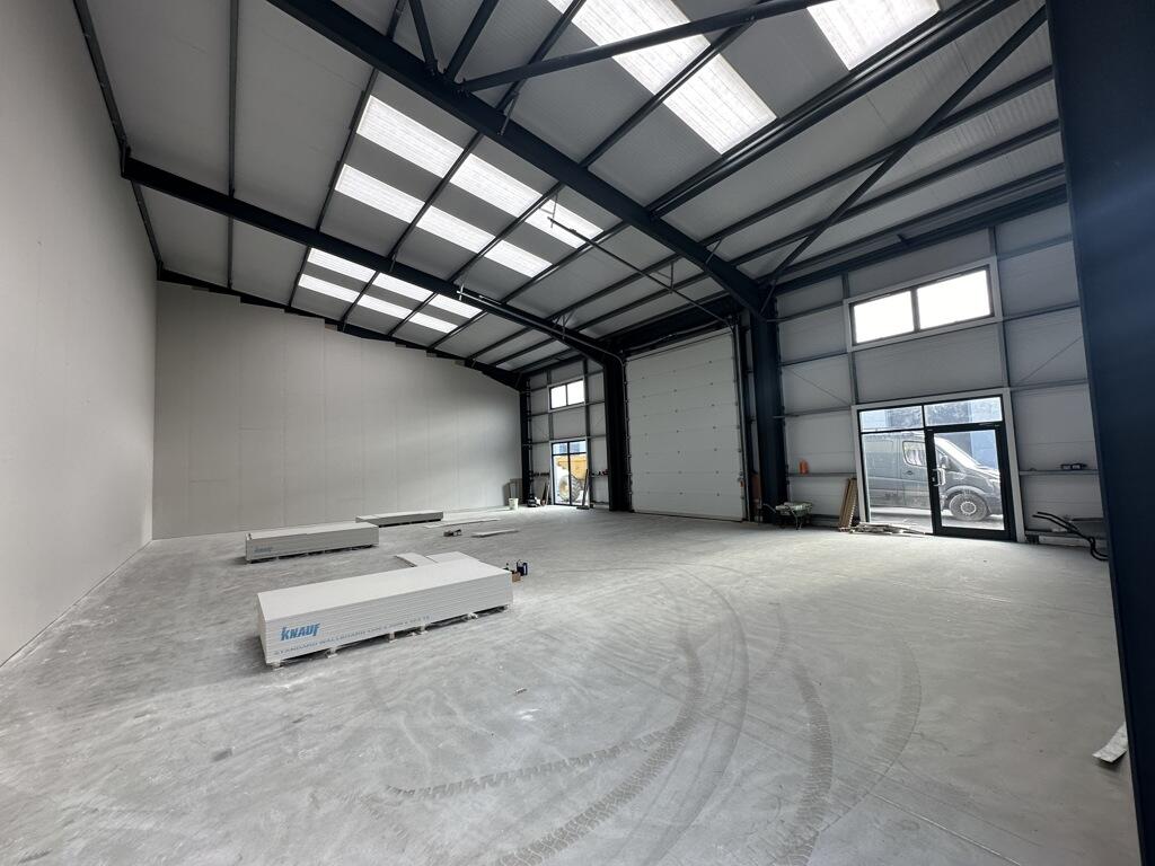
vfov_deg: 85.7
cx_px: 578
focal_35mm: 14
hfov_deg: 102.1
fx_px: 467
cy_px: 433
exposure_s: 1/99
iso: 64
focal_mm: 2.22
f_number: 2.2
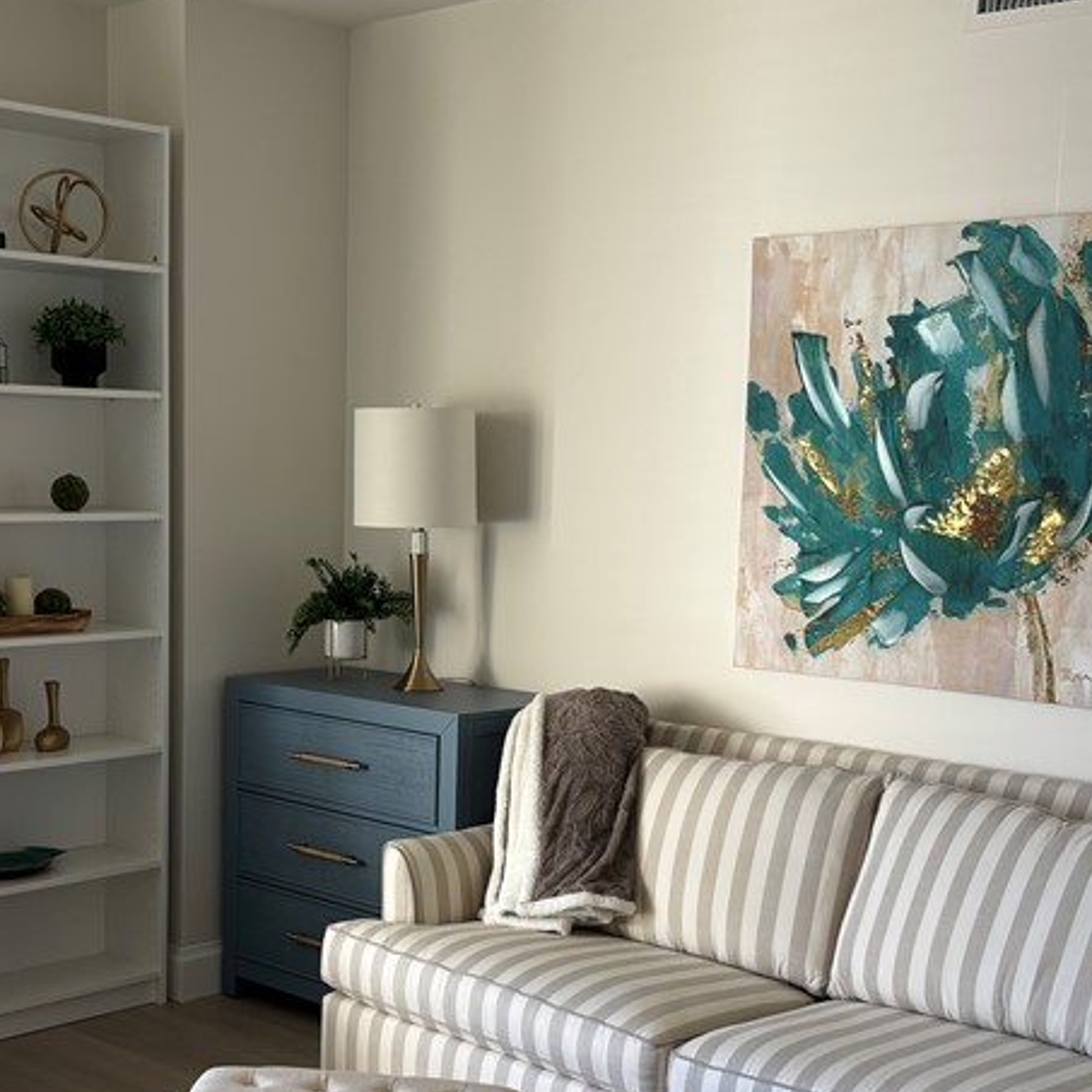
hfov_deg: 32.6
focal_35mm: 52
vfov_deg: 32.6
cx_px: 415
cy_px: 699
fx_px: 1856
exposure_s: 1/60
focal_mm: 5.96
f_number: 1.6
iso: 64
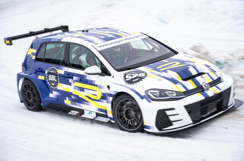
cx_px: 122
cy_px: 80
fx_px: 507
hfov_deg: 27.0
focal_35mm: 75
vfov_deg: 18.1
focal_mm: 75
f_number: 7.1
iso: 100
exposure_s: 1/100
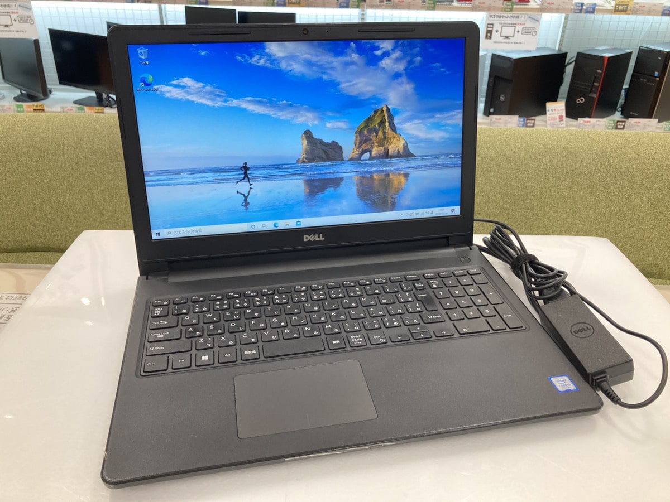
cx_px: 335
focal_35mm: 28
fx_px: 542
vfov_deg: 49.7
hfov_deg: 63.4
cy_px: 251
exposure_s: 1/60
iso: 64
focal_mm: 3.99
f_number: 1.8
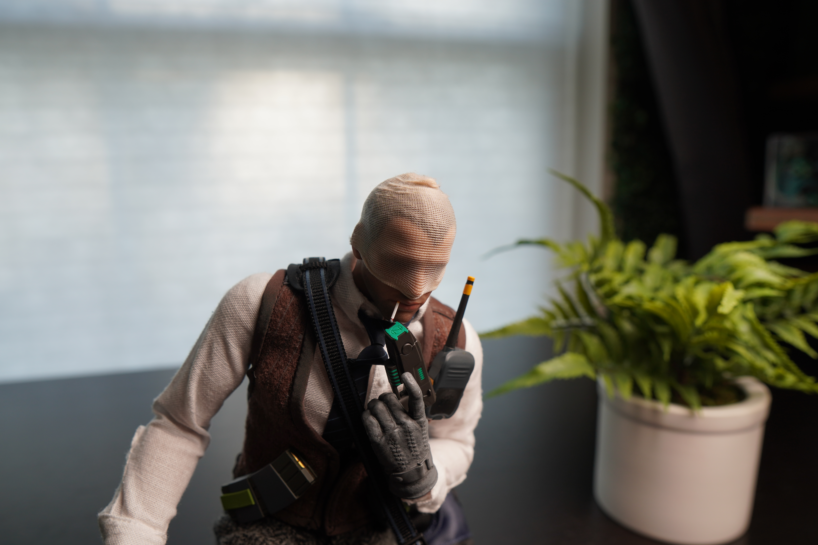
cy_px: 272
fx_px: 545
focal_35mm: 24
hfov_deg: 73.7
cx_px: 409
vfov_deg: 53.1
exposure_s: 1/100
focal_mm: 16
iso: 100
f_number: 4.5
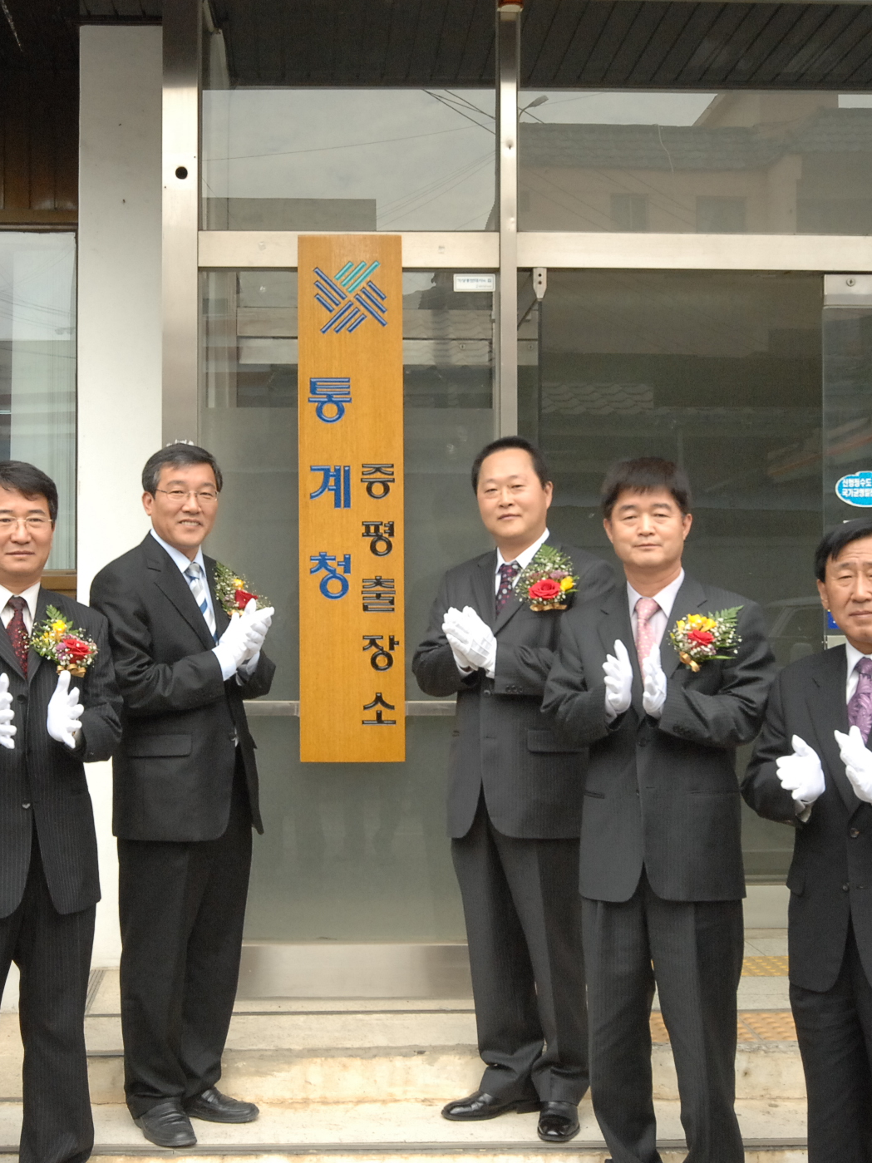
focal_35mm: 53
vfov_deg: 36.2
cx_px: 356
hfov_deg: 27.5
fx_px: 1780
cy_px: 591
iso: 800
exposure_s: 1/320
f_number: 9
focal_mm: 24
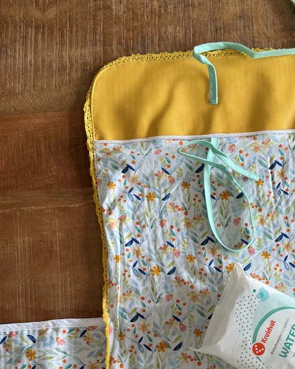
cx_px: 231
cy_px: 274
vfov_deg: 40.9
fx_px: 480
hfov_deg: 33.3
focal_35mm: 44
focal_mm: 6.76
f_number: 1.78
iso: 200
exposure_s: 1/121
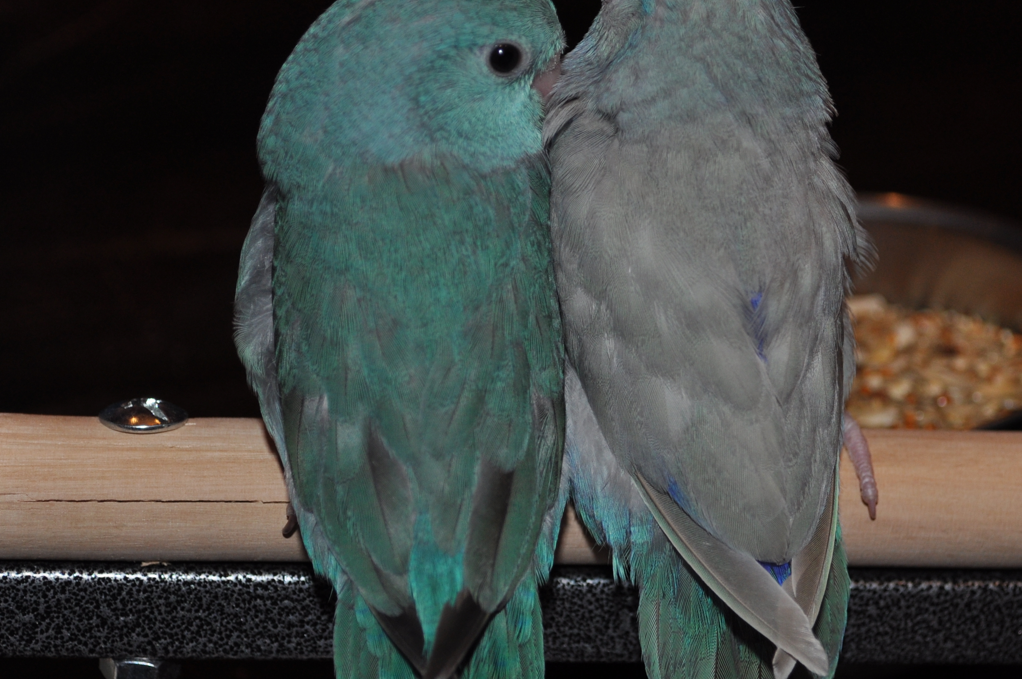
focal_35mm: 90
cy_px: 399
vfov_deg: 15.1
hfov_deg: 22.6
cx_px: 576
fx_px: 2552
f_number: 5
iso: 280
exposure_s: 1/60
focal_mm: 38
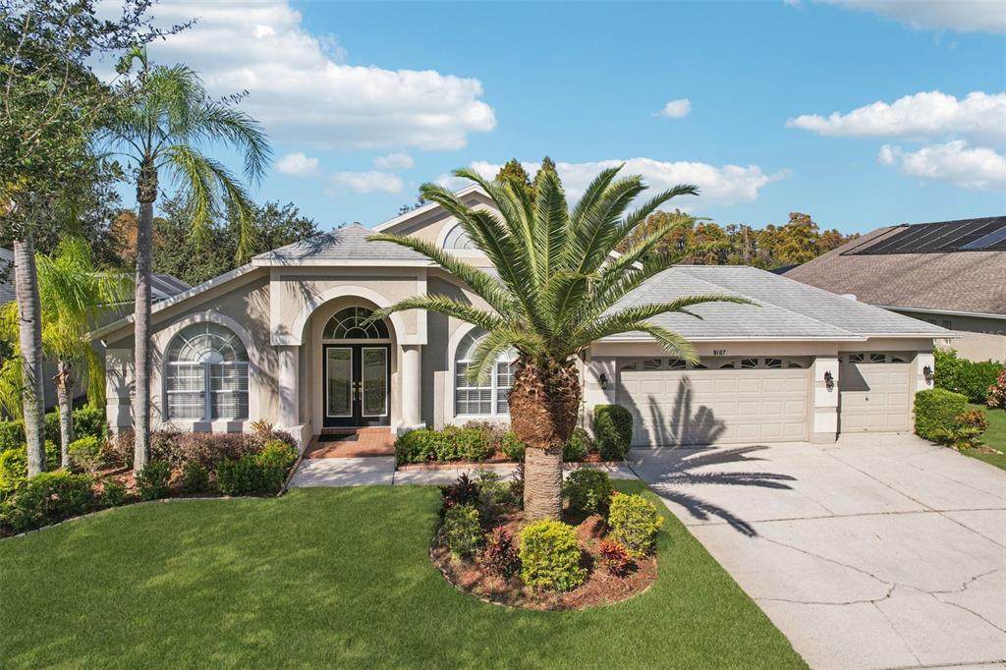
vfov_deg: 57.2
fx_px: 615
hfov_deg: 78.6
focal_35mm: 22
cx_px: 503
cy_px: 335
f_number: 2.8
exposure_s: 1/2500
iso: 110
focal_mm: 8.4
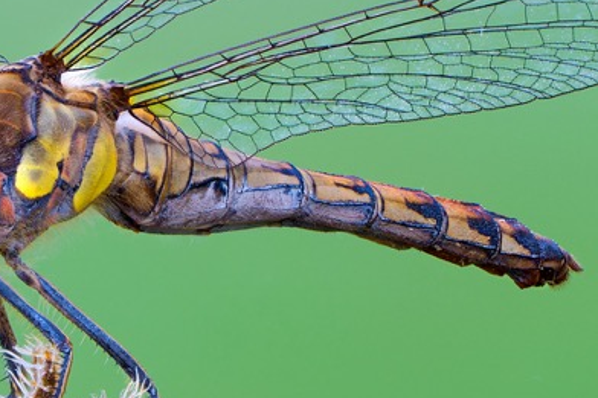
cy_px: 179
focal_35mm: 653
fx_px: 10842
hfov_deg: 3.2
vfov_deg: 2.1
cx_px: 110
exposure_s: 1/30
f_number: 8
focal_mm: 200
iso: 125
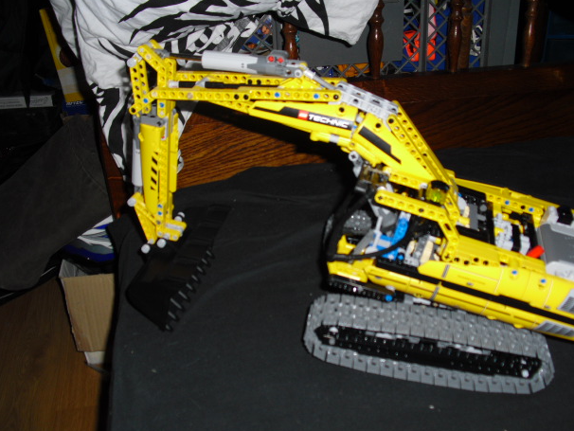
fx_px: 630
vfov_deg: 37.7
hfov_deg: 48.9
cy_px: 208
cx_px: 297
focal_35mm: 38
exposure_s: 1/60
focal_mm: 6.3
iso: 100
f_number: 3.1
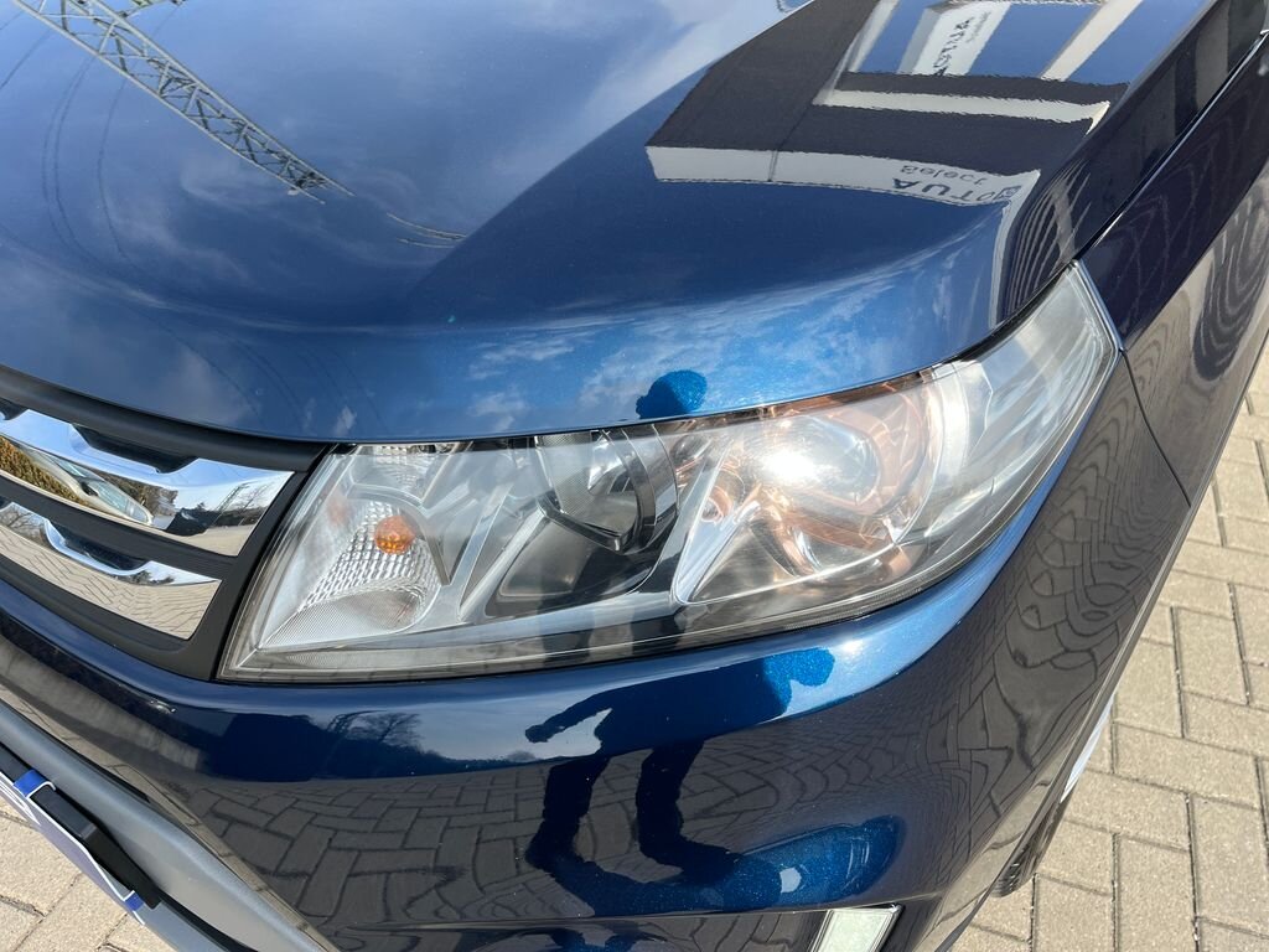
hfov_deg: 67.3
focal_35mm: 26
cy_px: 476
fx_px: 953
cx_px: 634
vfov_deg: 53.1
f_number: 1.6
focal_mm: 5.1
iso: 50
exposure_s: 1/1477
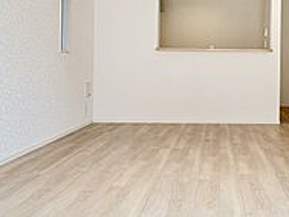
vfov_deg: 31.1
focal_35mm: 46
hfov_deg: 39.4
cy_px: 62
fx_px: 384
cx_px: 237
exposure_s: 1/87
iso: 250
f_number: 2.2
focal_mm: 2.22
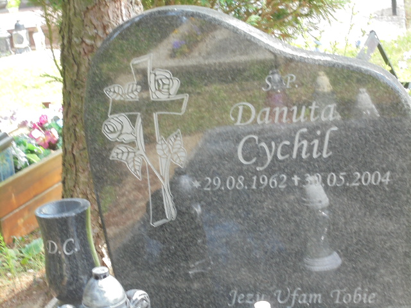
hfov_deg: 23.6
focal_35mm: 83
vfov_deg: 17.8
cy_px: 154
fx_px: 985
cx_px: 206
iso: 200
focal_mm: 14.9
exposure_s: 1/30
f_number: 6.7
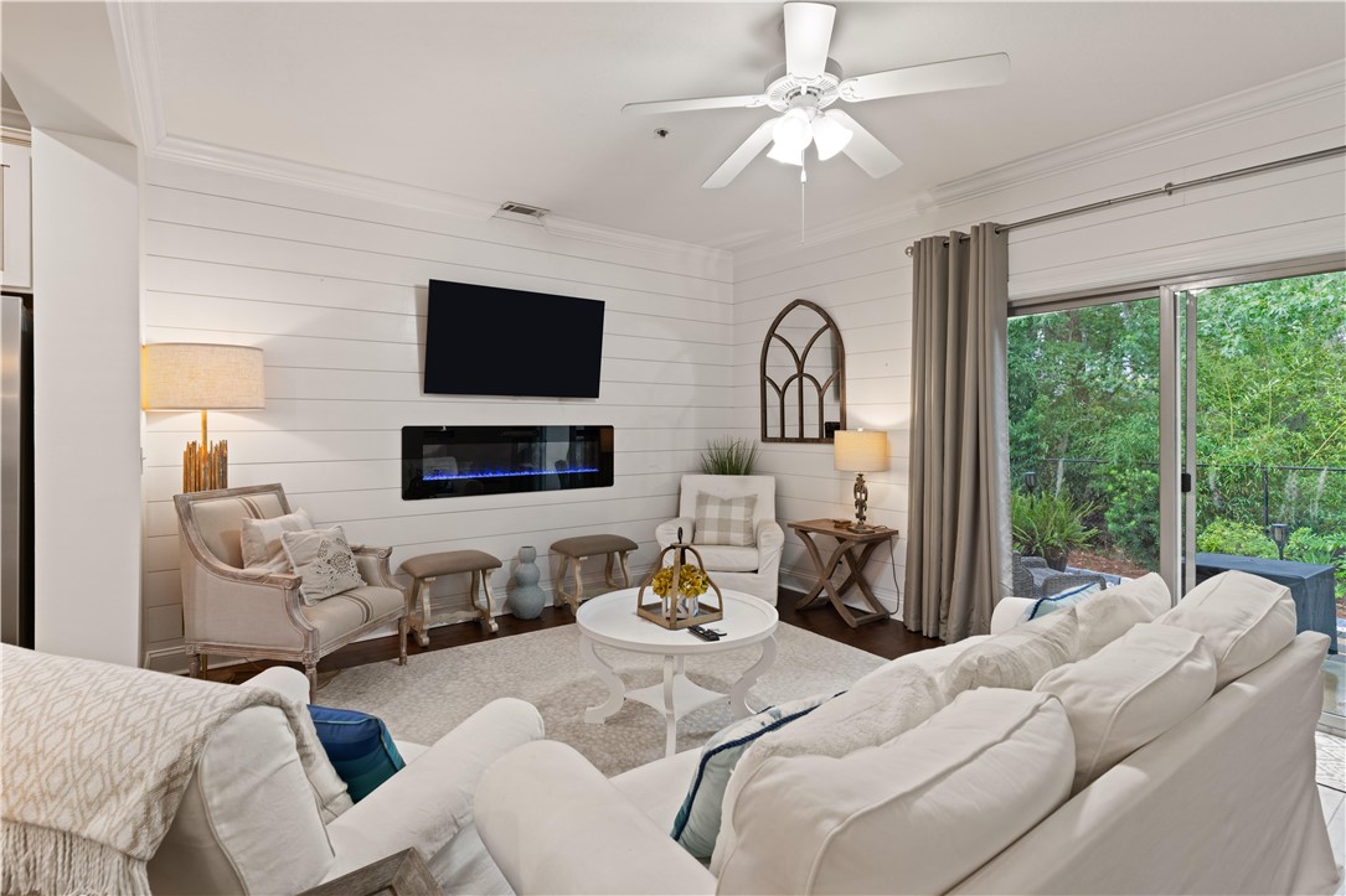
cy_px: 448
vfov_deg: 70.4
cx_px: 673
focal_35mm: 17
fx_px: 635
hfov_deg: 93.3
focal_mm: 17
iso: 250
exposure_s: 1/2
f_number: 8
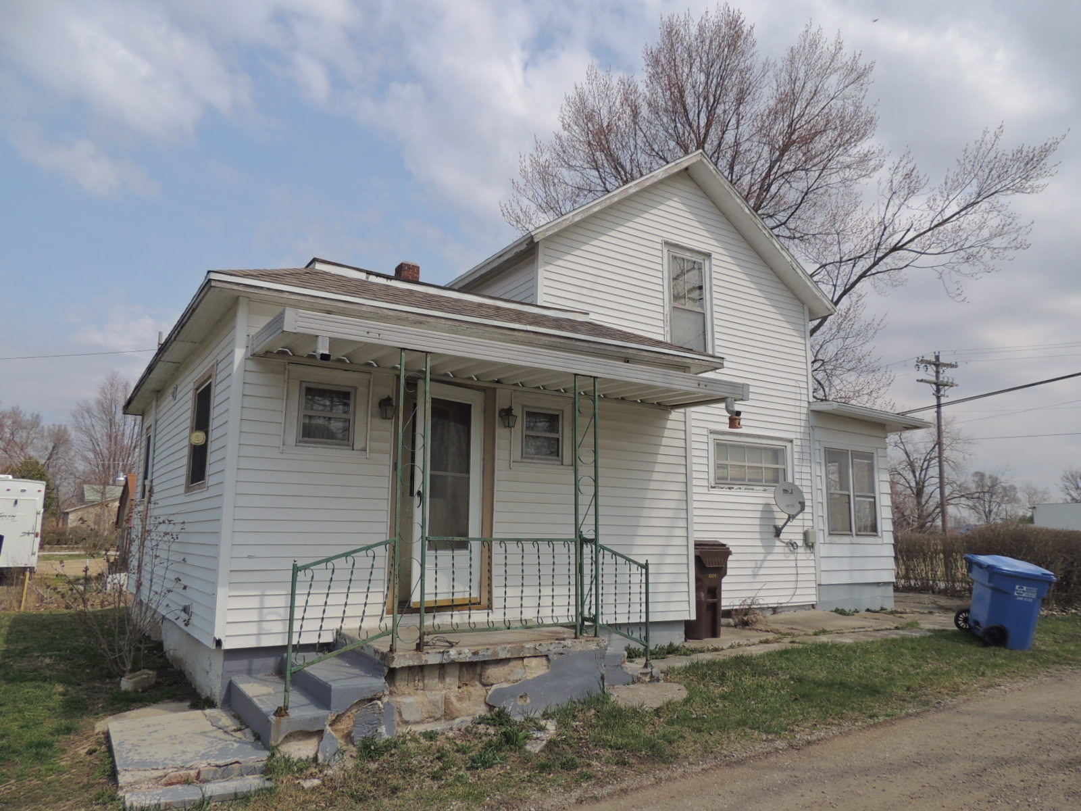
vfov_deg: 56.8
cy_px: 406
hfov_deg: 71.6
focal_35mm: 24
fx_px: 749
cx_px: 540
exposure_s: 1/2000
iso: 100
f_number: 3
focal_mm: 4.3
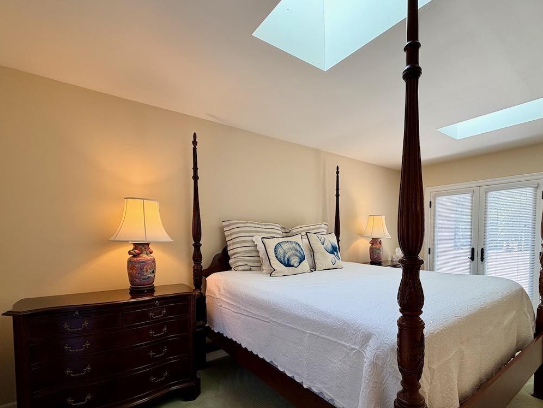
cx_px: 309
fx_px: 282
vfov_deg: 70.7
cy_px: 250
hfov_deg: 87.2
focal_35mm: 18
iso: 100
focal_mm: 2.22
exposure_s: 1/120
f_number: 2.2
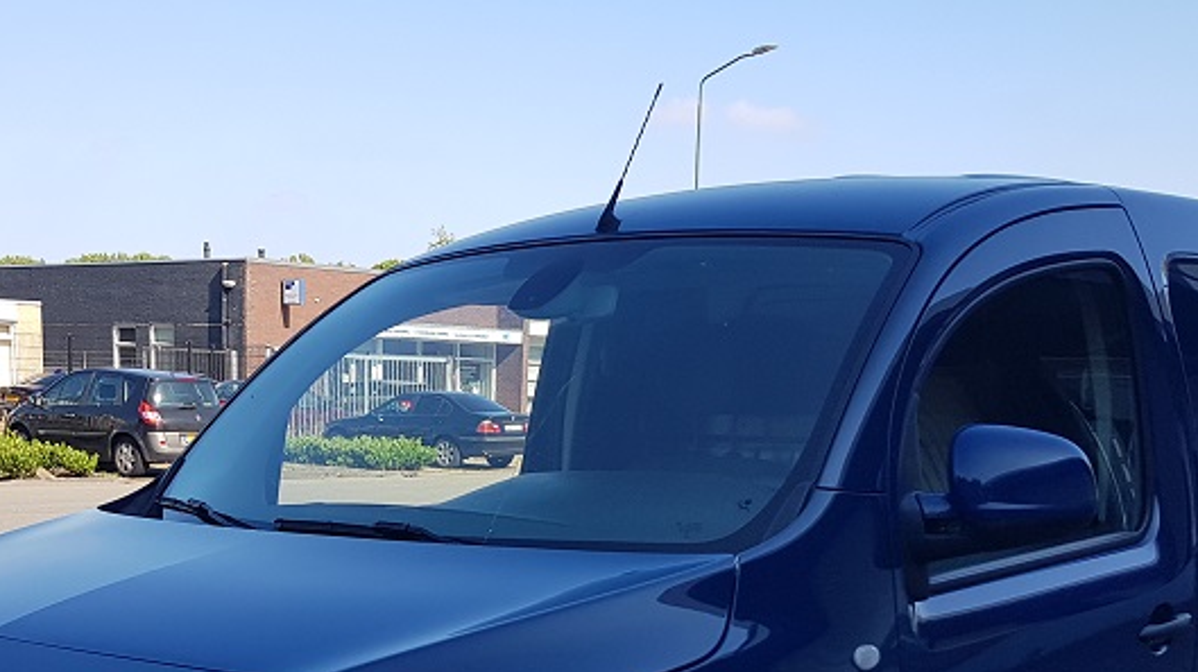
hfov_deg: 38.5
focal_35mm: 54
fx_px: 1715
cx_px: 573
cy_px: 708
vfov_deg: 21.3
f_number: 1.7
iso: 40
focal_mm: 4.2
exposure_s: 1/936
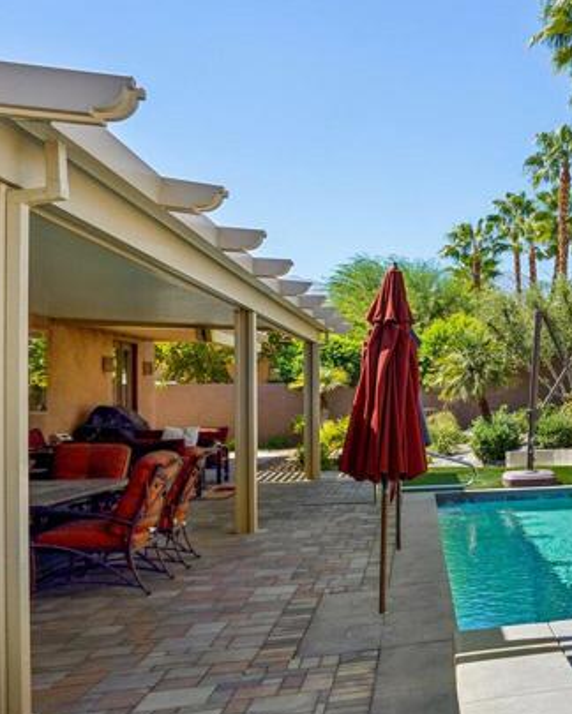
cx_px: 777
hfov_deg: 29.7
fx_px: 804
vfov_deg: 47.9
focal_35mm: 38
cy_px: 395
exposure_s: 1/400
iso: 100
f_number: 7.1
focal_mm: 16
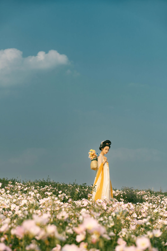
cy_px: 126
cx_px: 84
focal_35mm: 88
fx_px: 612
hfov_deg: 15.5
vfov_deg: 23.1
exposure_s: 1/1600
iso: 200
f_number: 5.6
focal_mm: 88
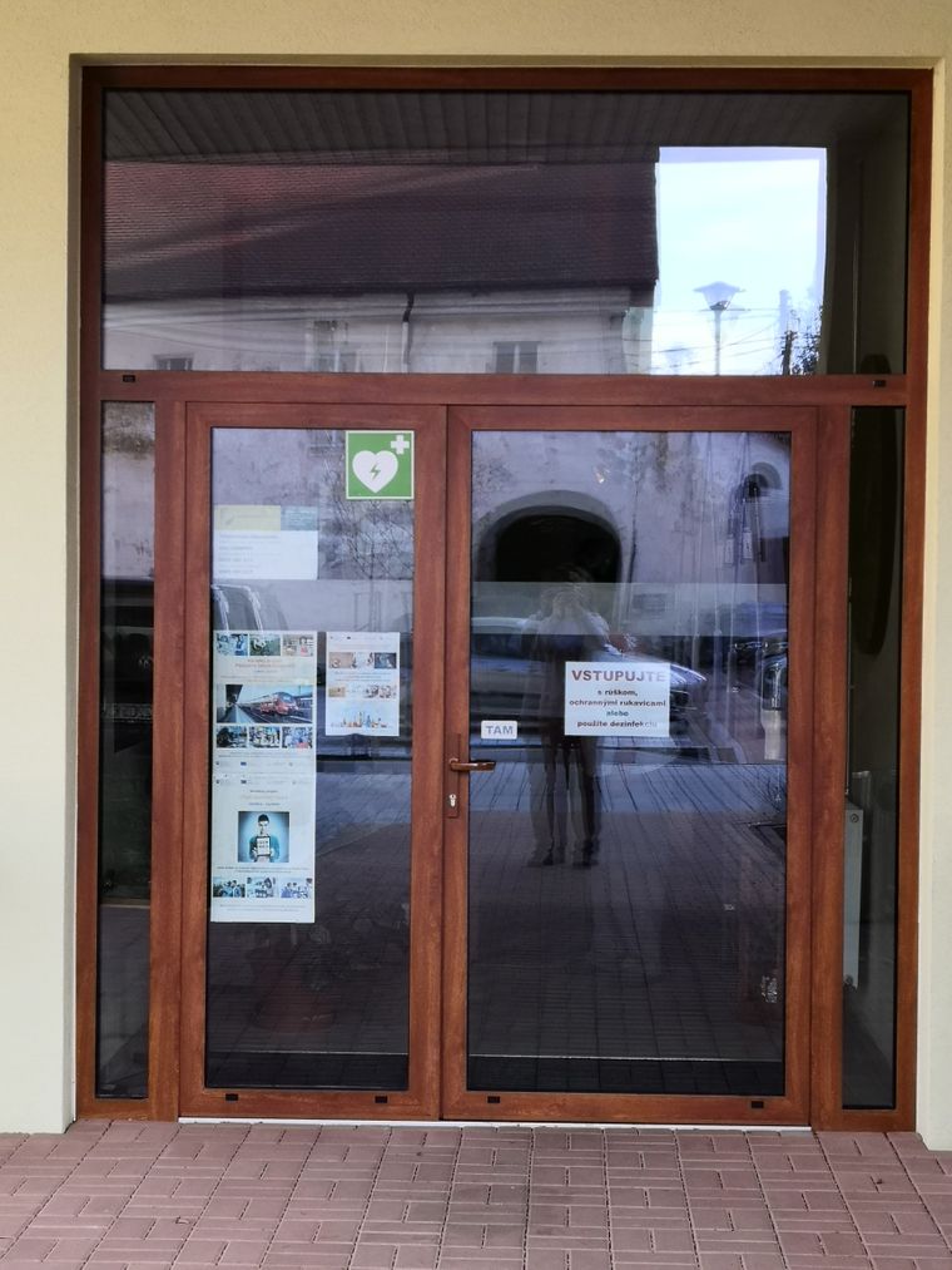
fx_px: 2420
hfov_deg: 22.3
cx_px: 476
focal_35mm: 66
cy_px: 635
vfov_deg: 29.4
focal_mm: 3.95
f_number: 1.8
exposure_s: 1/113
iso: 50
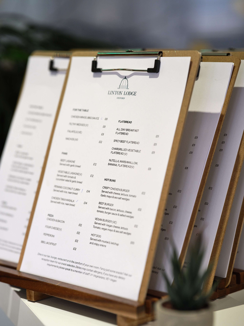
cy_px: 163
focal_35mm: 87
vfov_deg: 22.5
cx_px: 122
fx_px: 818
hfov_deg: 17.0
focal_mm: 110
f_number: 2.8
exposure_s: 1/160
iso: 1000
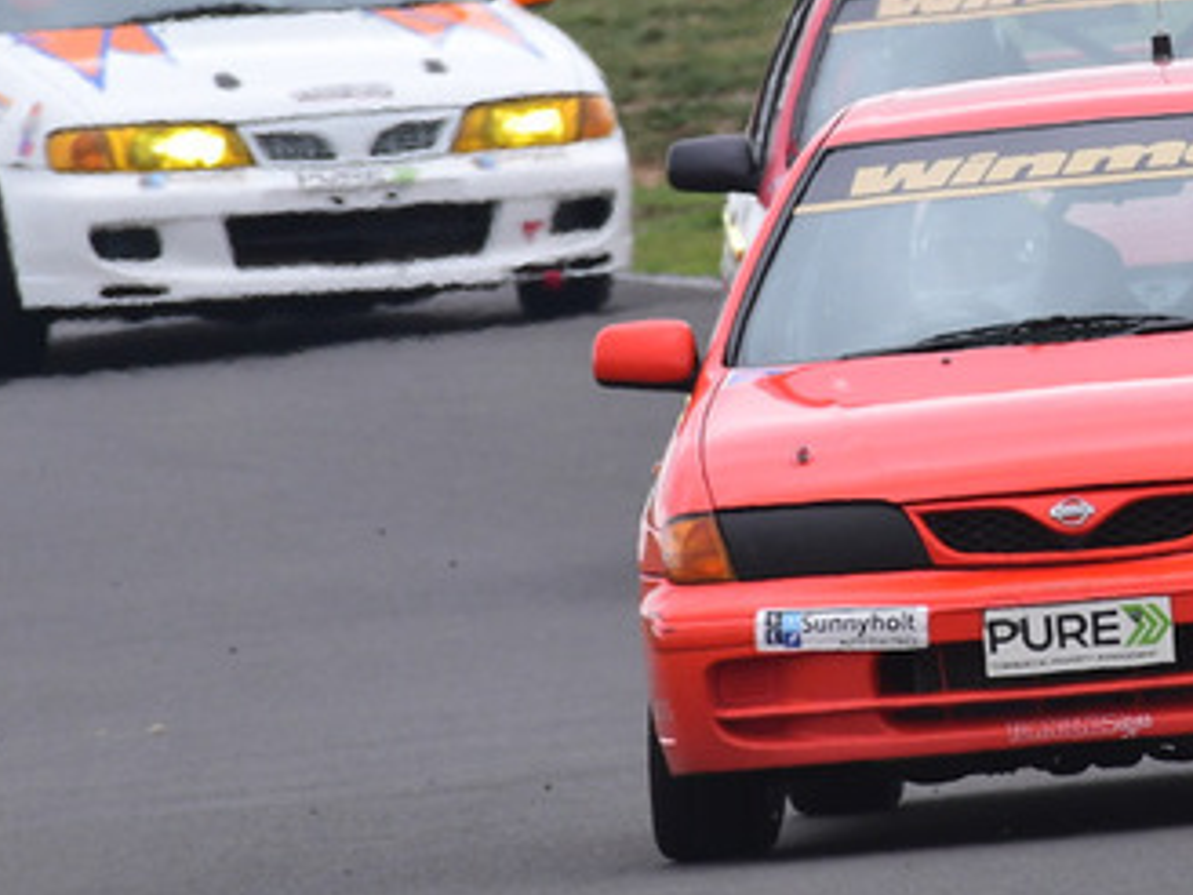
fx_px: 60587
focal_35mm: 1758
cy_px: 11
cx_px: 1142
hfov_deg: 1.1
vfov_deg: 0.8
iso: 500
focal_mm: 500
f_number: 10
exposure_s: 1/640
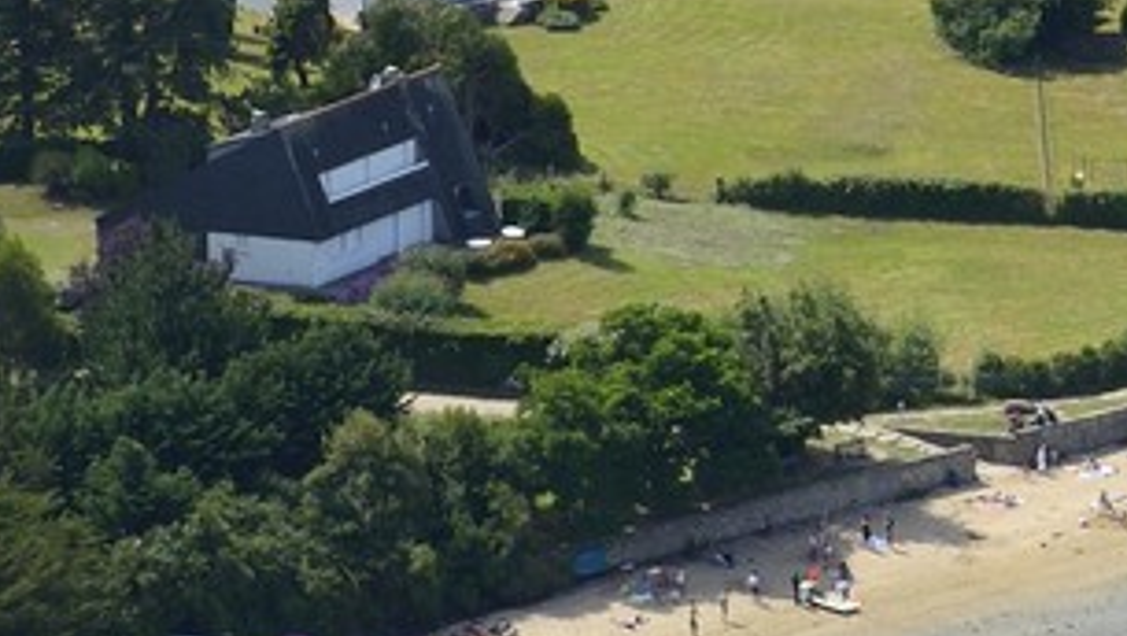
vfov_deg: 3.2
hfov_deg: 5.5
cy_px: -606
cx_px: 2557
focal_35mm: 384
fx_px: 11482
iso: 400
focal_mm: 70
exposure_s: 1/1000
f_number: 7.1
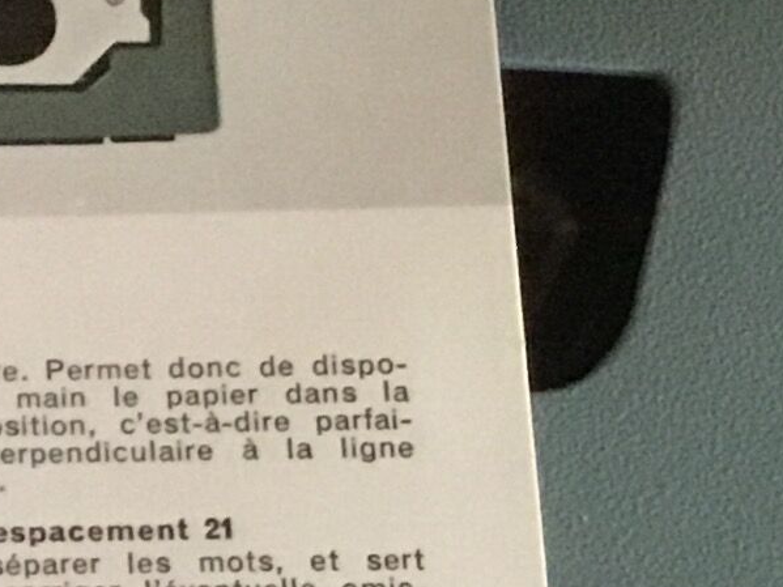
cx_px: -499
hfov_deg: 11.1
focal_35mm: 169
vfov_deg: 8.8
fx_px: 3822
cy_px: 482
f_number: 2.4
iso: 400
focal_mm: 3.3
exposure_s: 1/17
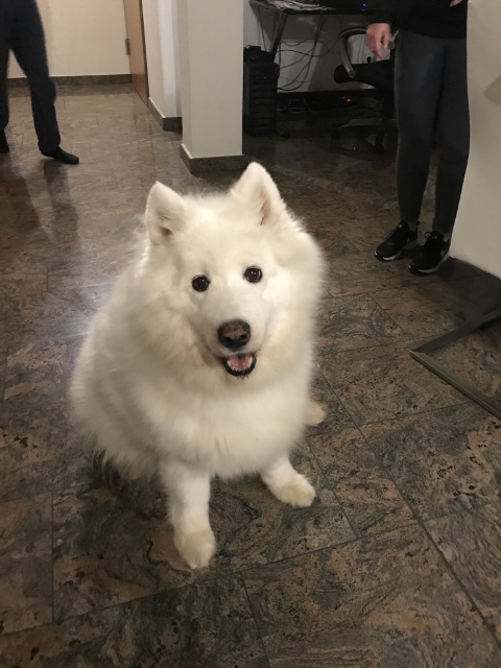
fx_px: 540
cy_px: 334
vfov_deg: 63.4
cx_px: 250
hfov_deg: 49.7
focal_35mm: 28
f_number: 1.8
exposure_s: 1/5
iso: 100
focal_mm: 3.99
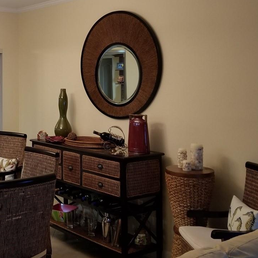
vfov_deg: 33.0
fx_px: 430
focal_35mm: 51
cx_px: 16
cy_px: 79
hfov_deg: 31.5
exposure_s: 1/60
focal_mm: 4.3
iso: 200
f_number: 1.7
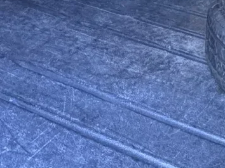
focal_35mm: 76
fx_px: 494
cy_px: -152
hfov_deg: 25.2
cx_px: 182
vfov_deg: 15.9
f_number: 2.2
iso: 500
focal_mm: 2.22
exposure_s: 1/60
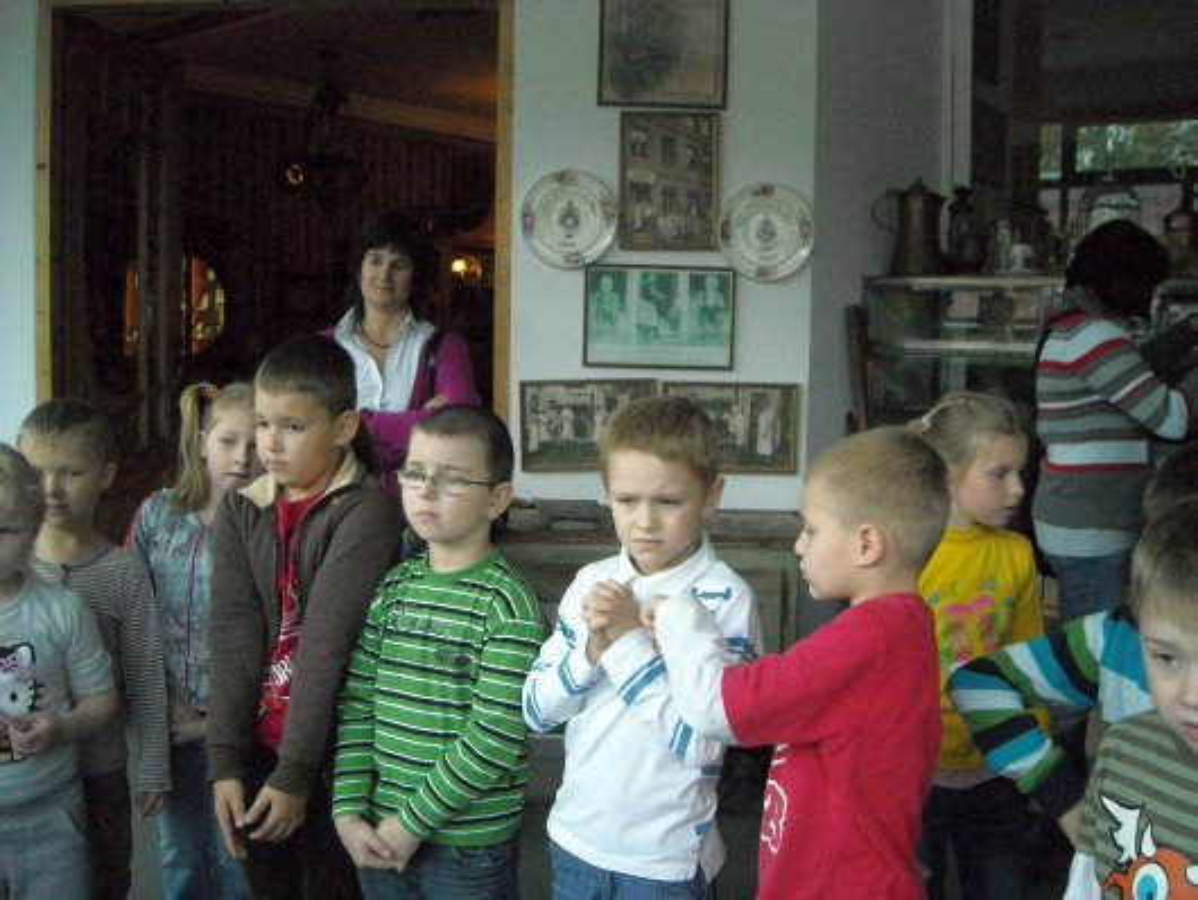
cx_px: 599
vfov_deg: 40.7
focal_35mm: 35
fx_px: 1212
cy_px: 450
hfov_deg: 52.6
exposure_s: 1/250
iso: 565
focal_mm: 5.7
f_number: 2.8
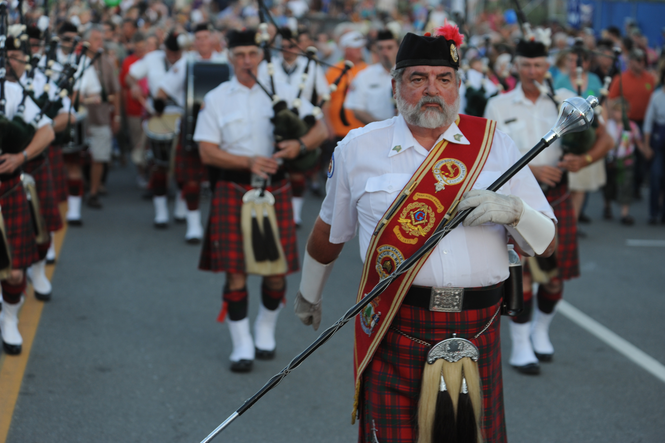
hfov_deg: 20.4
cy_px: 222
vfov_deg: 13.7
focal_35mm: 100
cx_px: 332
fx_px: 1846
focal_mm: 100
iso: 400
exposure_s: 1/200
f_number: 4
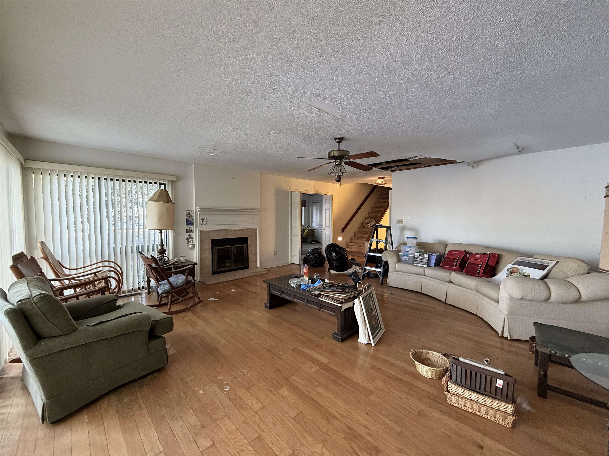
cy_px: 228
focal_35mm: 14
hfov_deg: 102.1
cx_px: 304
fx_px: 246
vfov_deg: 85.7
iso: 320
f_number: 2.2
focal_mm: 2.22
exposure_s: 1/65
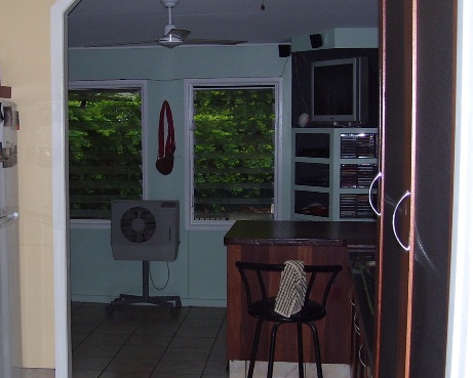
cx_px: 122
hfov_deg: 30.5
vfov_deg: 25.0
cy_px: 224
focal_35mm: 61
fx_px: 854
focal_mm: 6
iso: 100
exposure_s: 1/60
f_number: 2.7
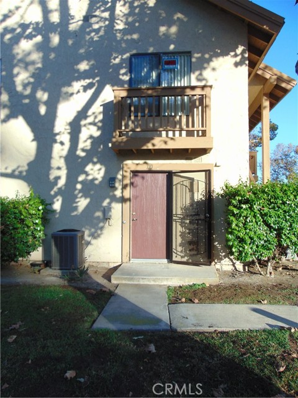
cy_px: 199
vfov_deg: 69.4
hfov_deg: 54.9
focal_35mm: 25
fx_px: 287
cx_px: 149
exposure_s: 1/500
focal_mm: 4.5
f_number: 3
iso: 80
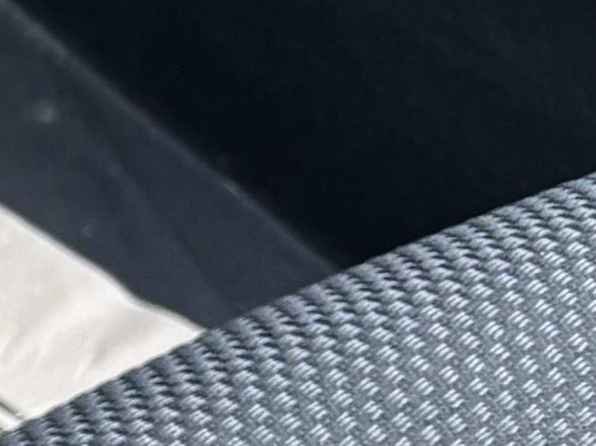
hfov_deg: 7.6
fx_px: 3374
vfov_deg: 7.4
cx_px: -1640
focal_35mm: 196
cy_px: 704
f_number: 1.6
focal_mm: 5.96
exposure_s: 1/121
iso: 125
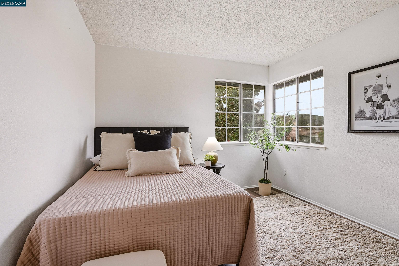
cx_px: 200
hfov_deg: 96.7
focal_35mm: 16
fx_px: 177
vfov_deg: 73.8
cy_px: 133
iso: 250
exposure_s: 1/200
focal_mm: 16
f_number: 8
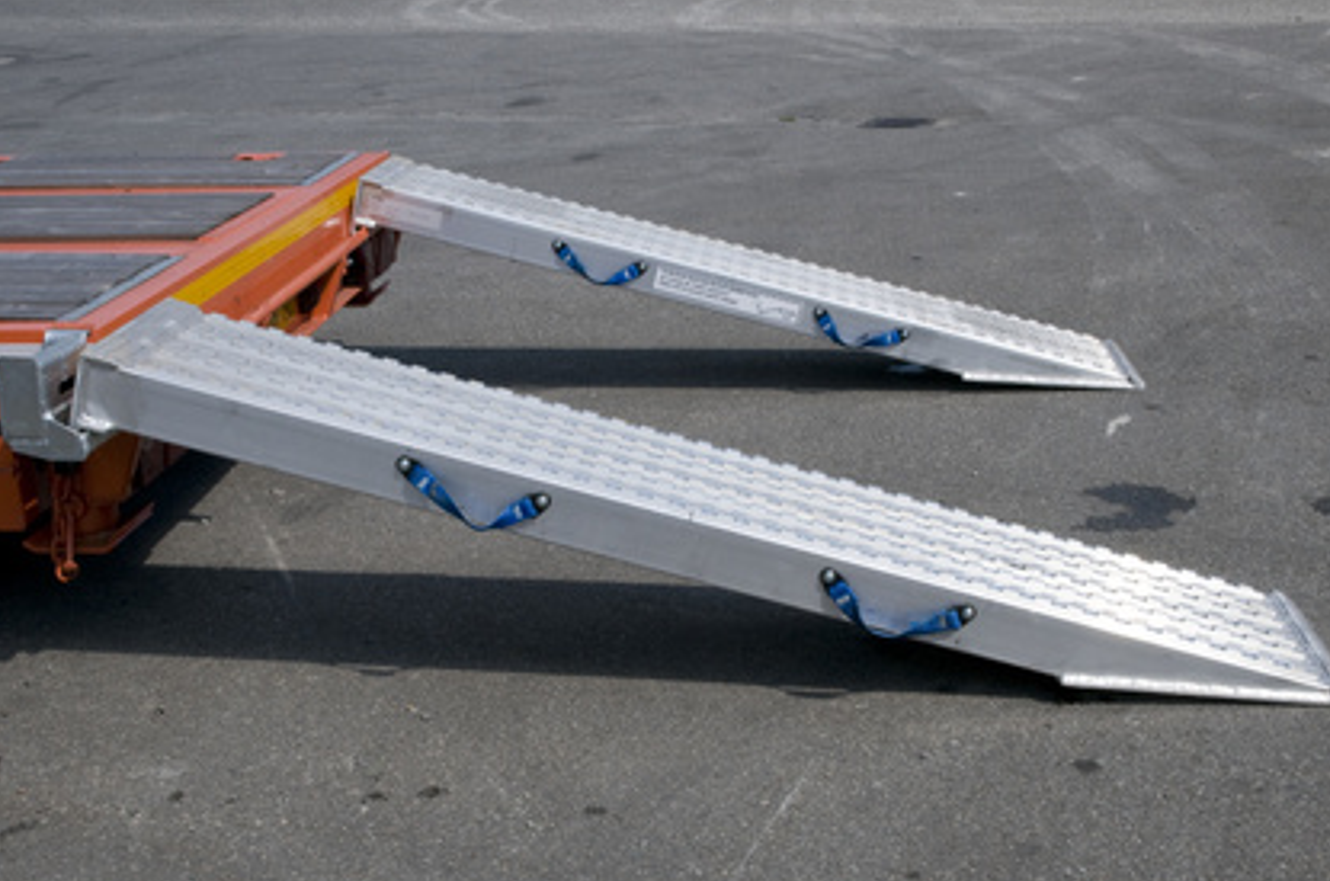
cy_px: 487
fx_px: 1733
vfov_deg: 28.5
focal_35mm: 47
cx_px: 657
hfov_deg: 42.0
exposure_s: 1/160
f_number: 14
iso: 200
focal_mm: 26
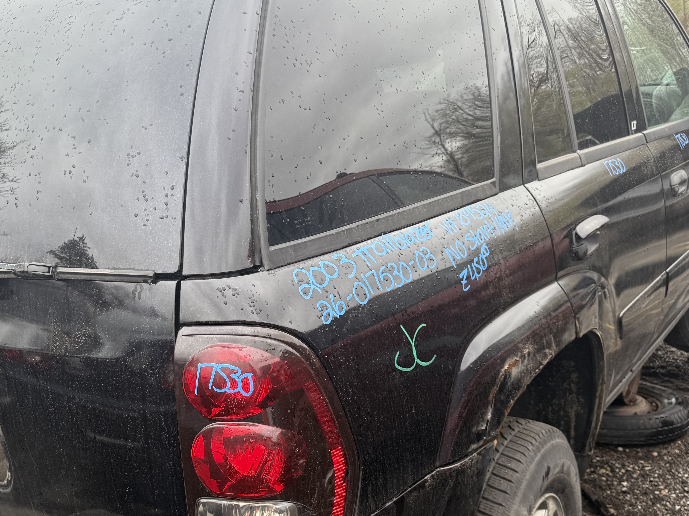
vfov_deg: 35.5
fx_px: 796
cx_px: 237
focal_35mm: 40
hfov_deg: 46.2
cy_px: 361
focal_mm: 6.76
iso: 80
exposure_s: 1/453
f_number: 1.78
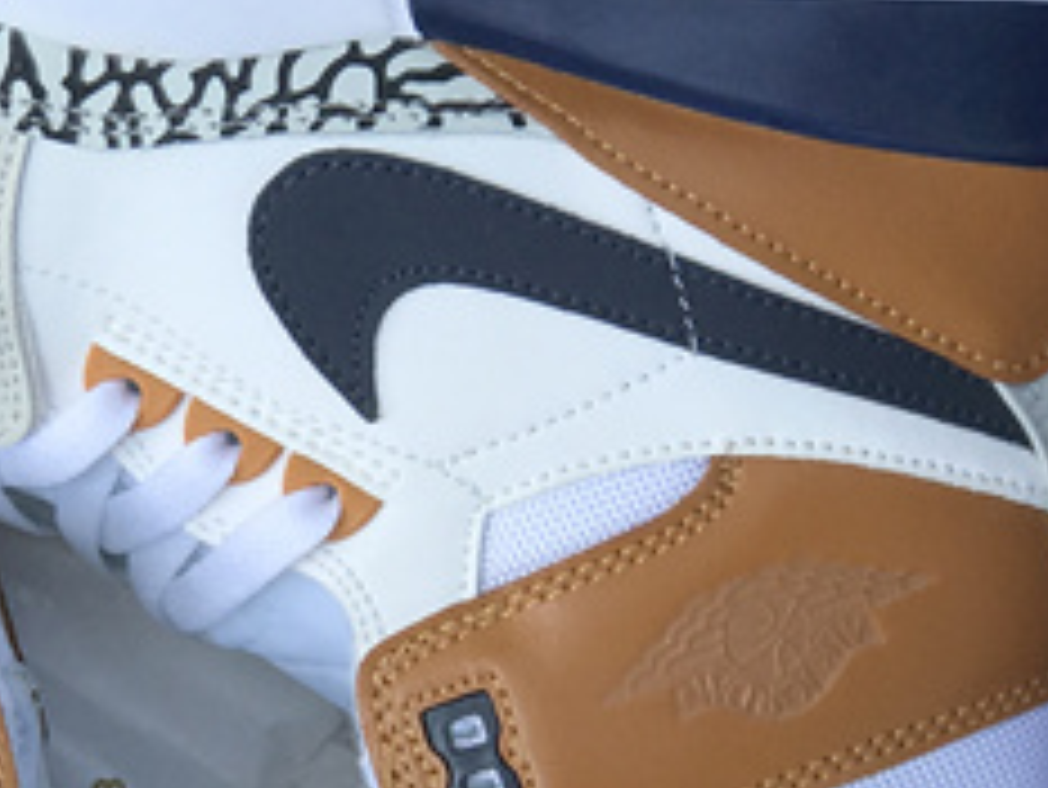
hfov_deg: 10.9
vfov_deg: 8.2
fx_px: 5483
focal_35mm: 181
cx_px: 252
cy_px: 669
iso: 20
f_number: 2.8
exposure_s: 1/332
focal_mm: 6.6
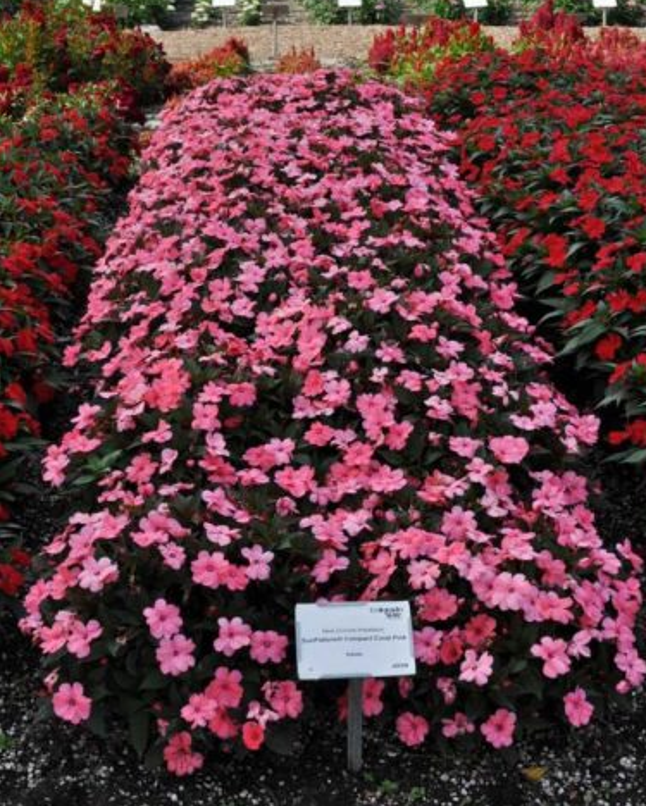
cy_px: 422
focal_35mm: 45
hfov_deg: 33.5
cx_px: 329
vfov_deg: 41.1
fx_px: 1074
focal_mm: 26
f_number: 8
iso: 200
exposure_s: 1/250
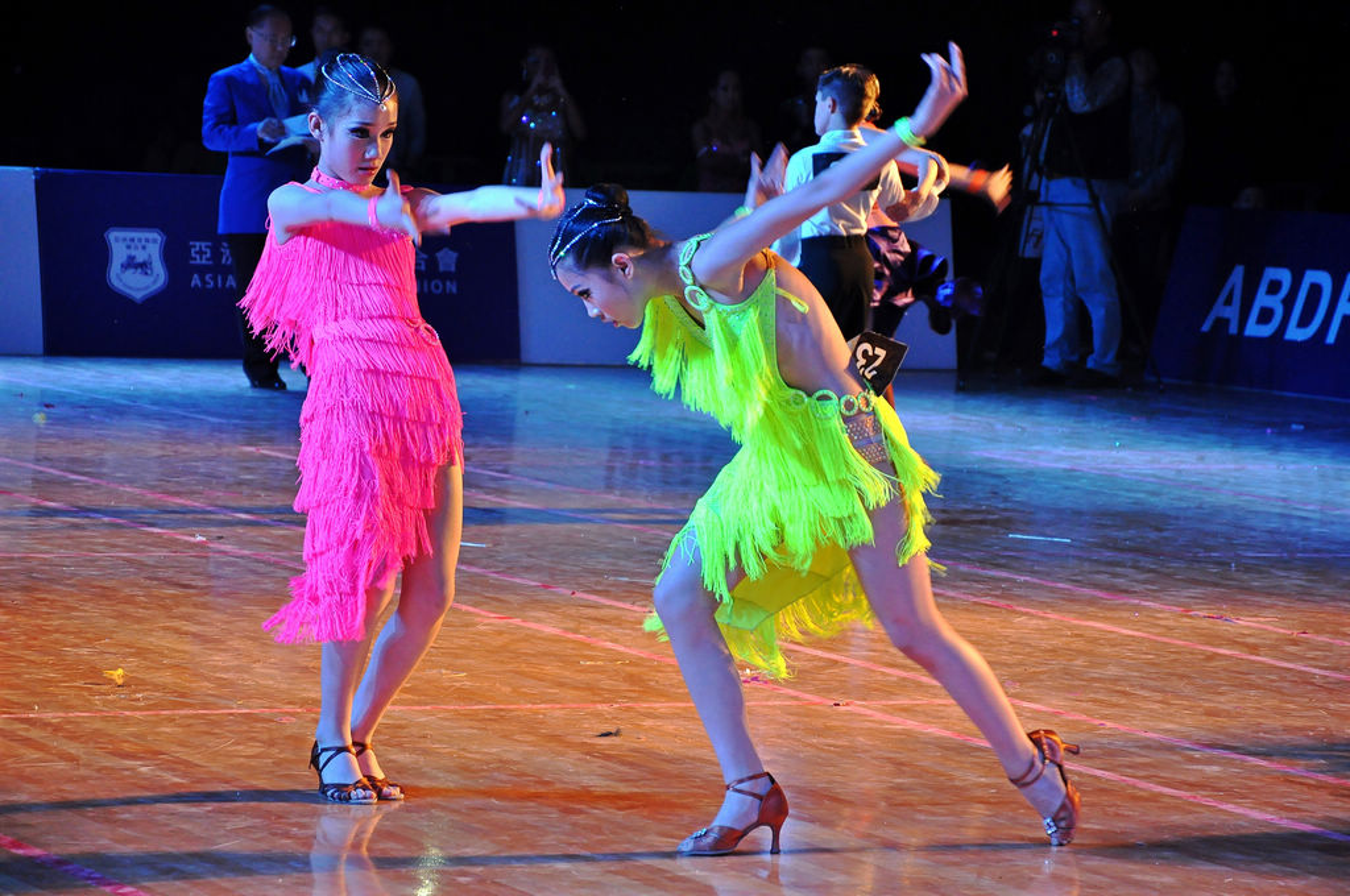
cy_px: 448
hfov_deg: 13.1
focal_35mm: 158
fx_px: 5899
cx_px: 675
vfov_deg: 8.7
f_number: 5.6
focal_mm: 105
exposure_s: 1/100
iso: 1250
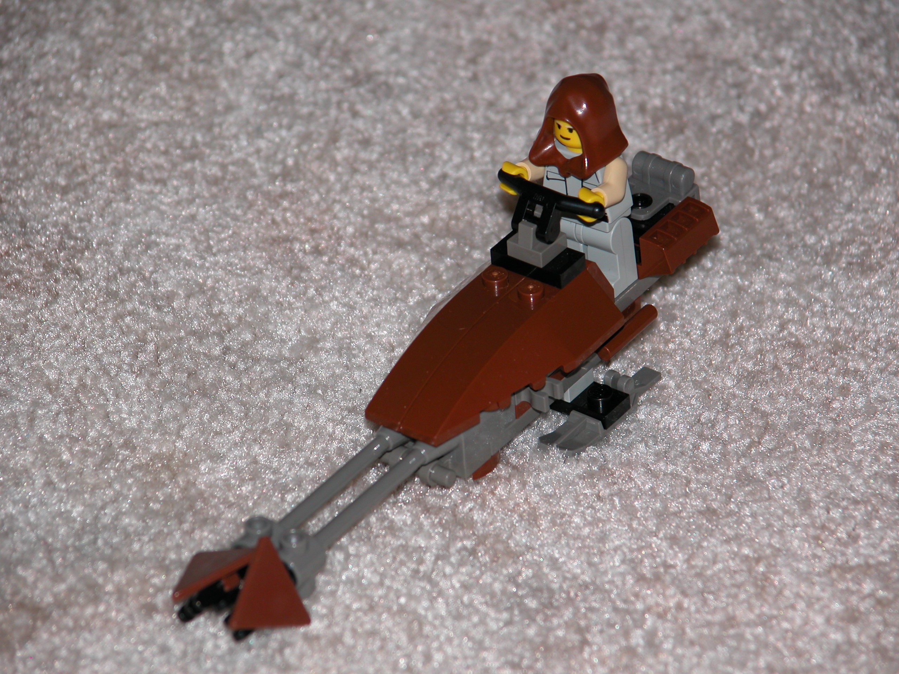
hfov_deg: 9.0
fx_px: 5714
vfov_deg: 6.8
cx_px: 450
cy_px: 337
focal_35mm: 220
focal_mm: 56.7
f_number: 4.1
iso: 100
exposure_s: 1/125
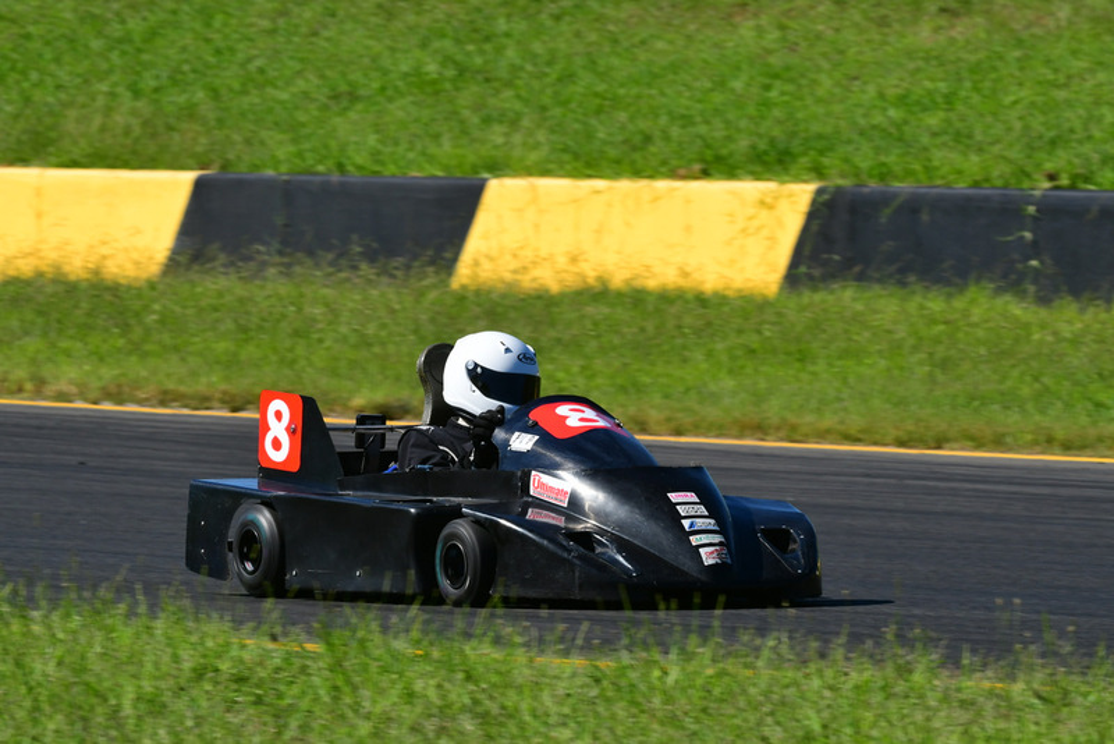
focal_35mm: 435
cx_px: 557
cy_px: 372
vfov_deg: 3.2
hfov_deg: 4.7
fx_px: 13465
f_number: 13
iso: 500
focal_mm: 290
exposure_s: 1/640
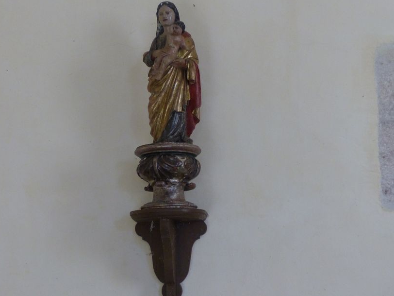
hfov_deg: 35.5
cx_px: 173
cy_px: 127
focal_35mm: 54
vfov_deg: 27.0
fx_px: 615
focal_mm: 8.4
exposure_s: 1/25
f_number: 2.8
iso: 400
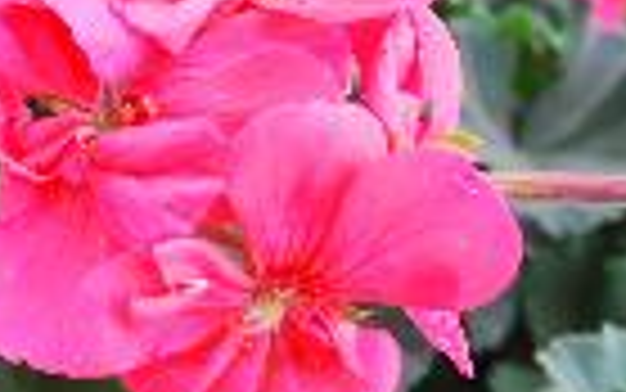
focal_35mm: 88
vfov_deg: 14.6
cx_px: 135
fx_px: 1502
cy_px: 406
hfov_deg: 23.2
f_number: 3.8
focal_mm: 20
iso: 250
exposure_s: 1/60
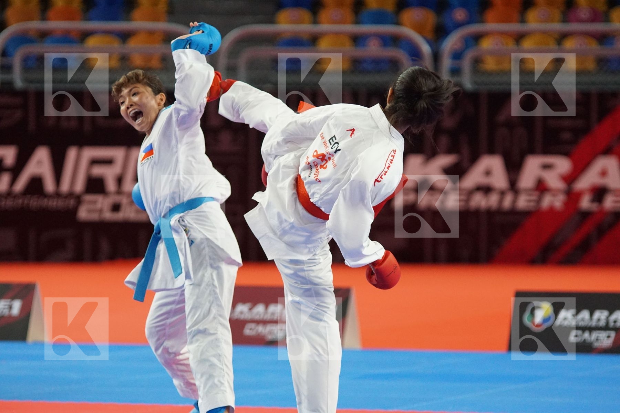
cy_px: 206
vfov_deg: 6.1
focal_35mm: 225
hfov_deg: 9.1
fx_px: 3875
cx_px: 310
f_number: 2.8
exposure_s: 1/1600
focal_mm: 150
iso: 3200
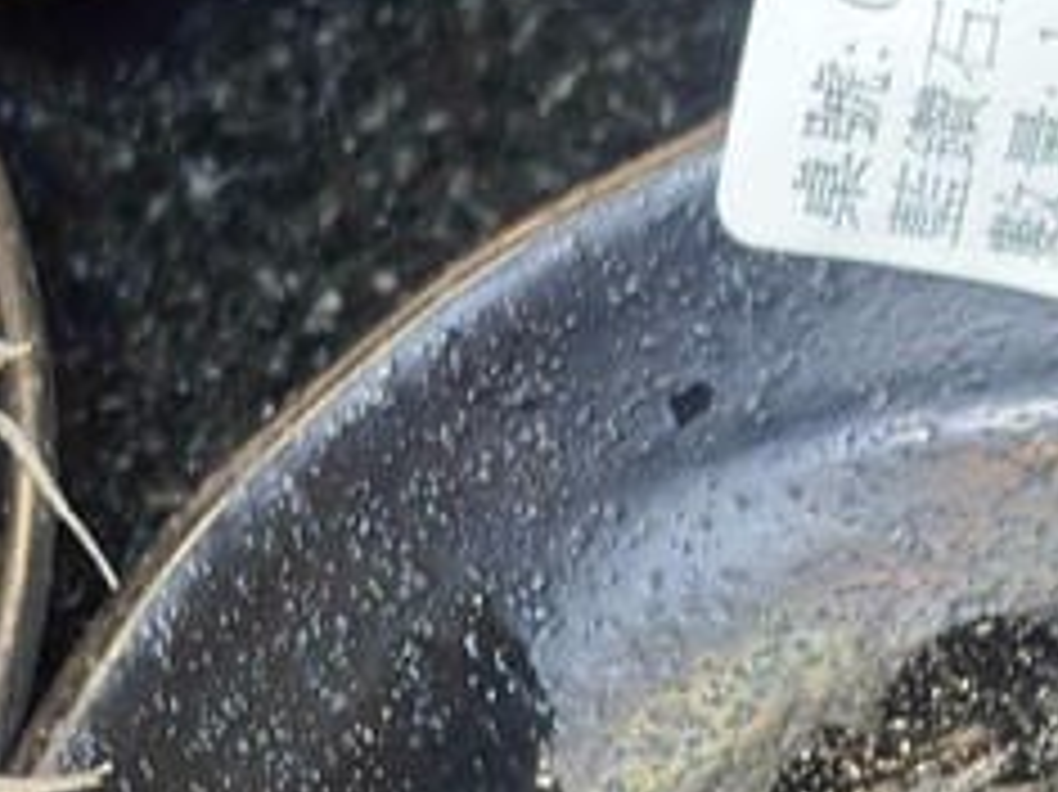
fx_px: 5774
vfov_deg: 7.7
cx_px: 428
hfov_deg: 10.5
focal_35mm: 189
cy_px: 1098
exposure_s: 1/40
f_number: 2
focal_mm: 8.72
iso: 217
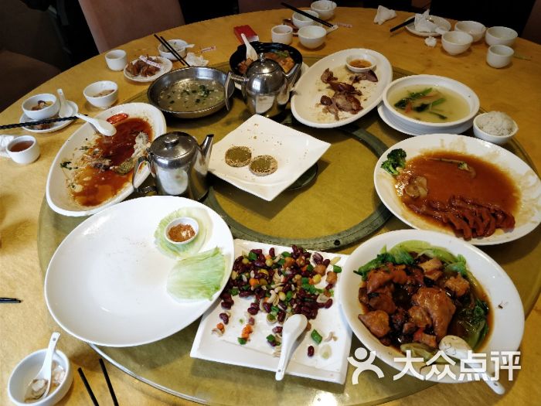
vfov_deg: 56.8
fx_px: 375
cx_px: 270
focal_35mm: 24
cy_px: 203
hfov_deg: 71.6
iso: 200
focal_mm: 4.1
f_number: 1.7
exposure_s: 1/100
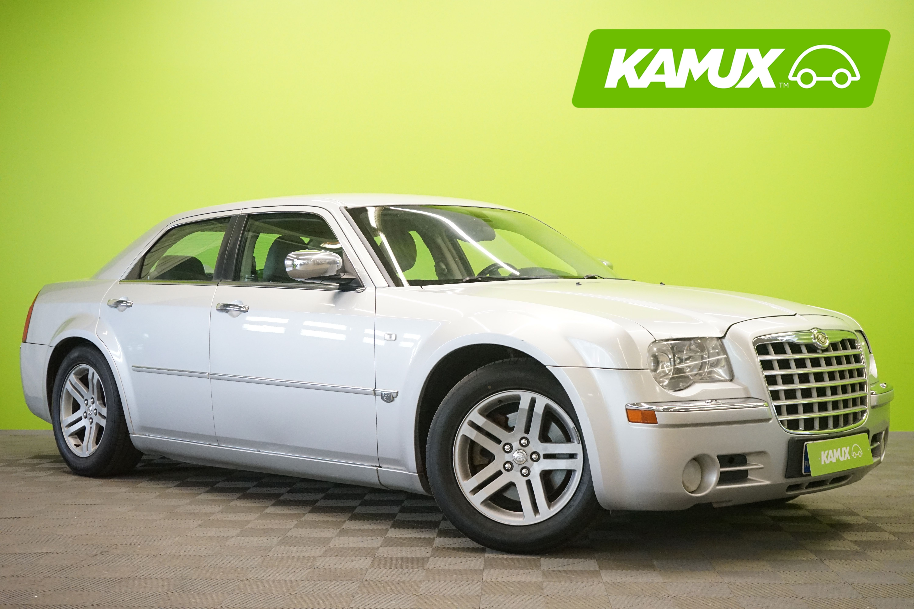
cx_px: 457
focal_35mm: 50
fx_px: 1269
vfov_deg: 27.0
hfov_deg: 39.6
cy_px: 304
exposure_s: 1/320
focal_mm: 50
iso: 6400
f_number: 5.6
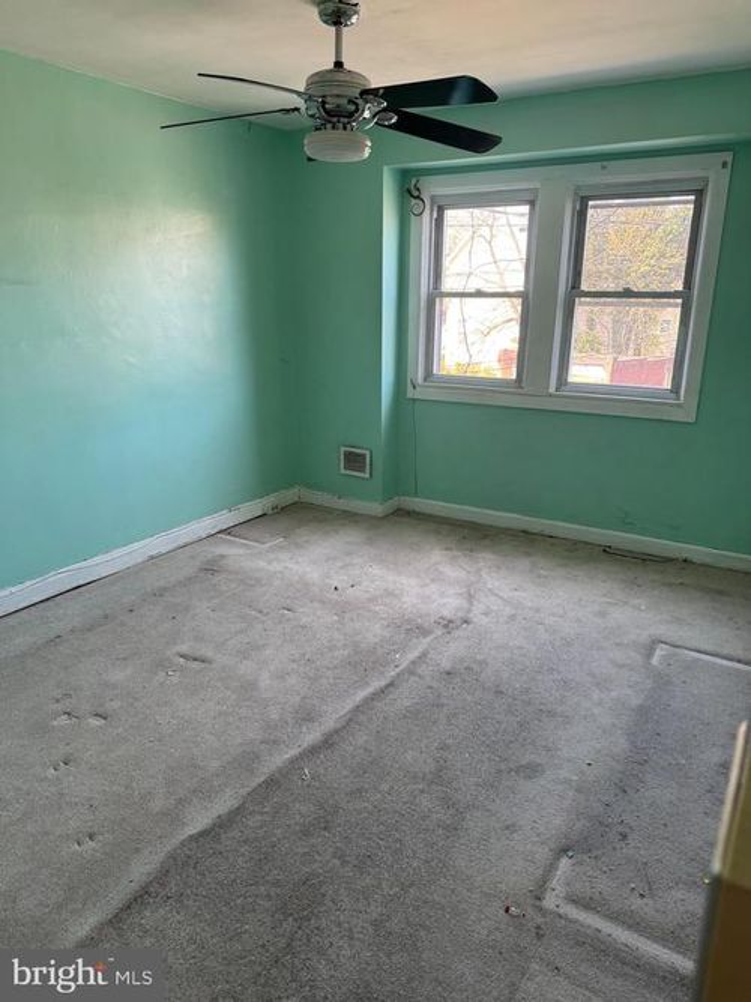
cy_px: 501
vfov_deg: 71.6
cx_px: 376
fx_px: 694
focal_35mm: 24
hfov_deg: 56.8
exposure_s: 1/121
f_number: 1.78
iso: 125
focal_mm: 6.76
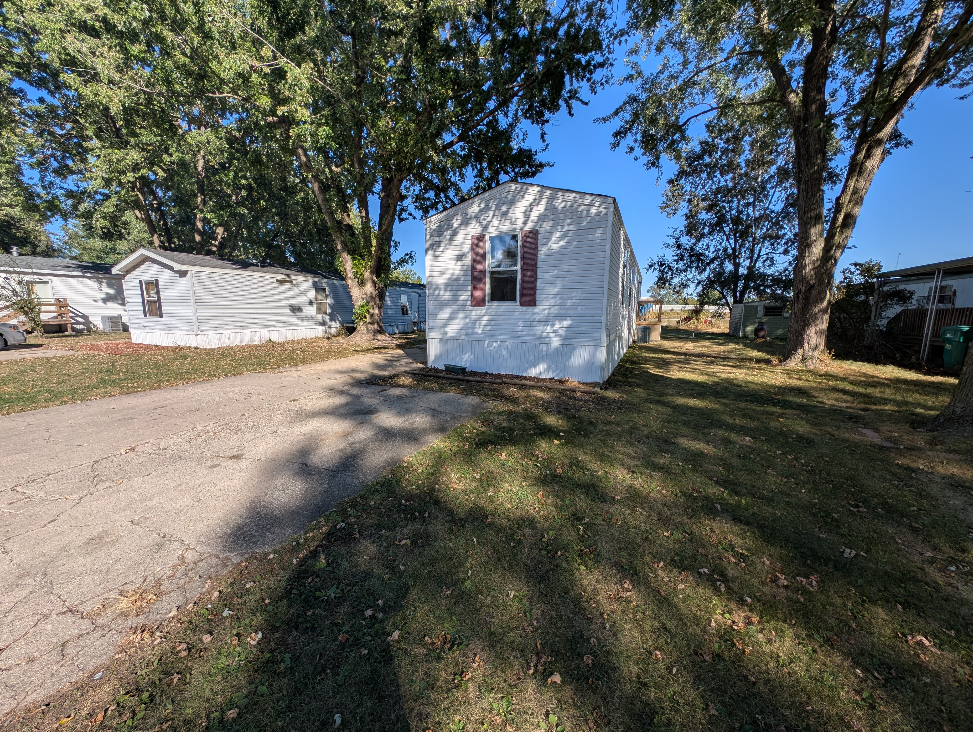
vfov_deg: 94.6
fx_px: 338
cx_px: 486
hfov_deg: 110.5
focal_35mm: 12
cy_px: 366
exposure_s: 1/1953
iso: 40
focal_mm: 2.23
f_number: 1.95
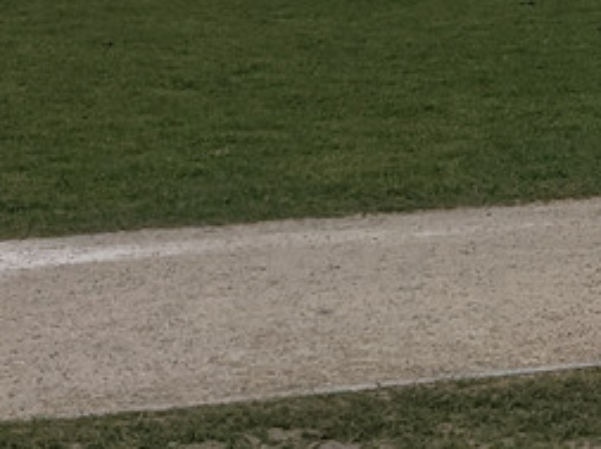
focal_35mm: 114
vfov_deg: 12.2
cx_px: 868
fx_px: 1976
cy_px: -283
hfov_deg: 16.0
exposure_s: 1/7812
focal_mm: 4.44
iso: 51
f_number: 1.8
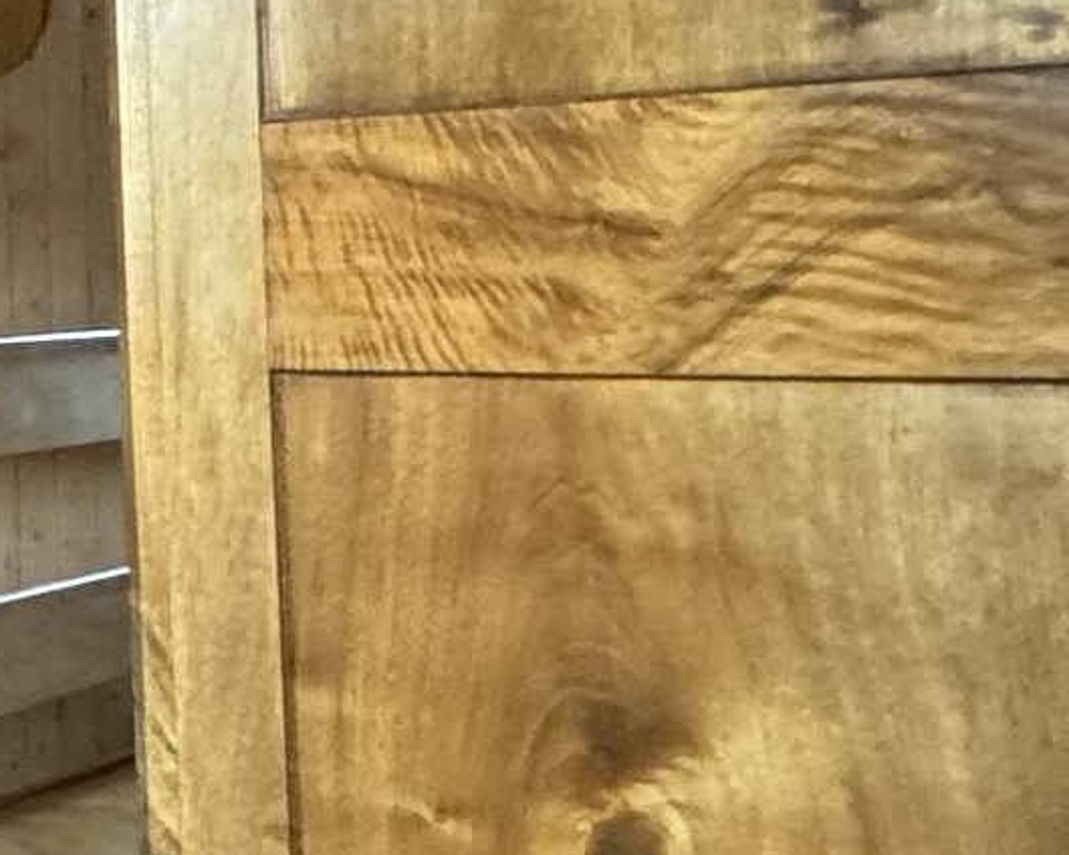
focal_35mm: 66
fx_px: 2088
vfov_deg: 23.0
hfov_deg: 16.8
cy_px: 270
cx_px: -1287
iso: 400
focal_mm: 2.22
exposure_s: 1/50
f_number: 2.2
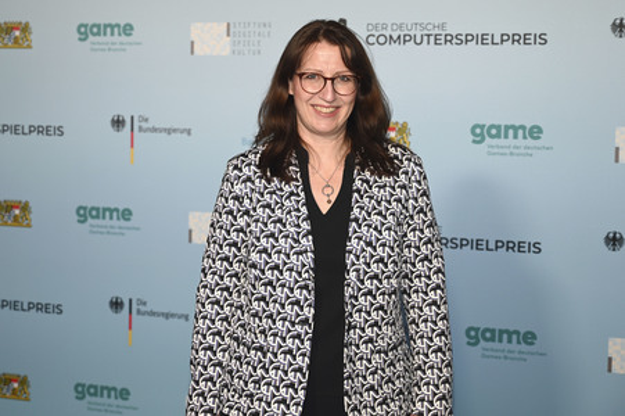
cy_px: 208
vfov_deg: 23.3
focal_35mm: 58
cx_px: 312
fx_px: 1006
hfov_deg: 34.5
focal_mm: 58
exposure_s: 1/160
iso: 1000
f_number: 4
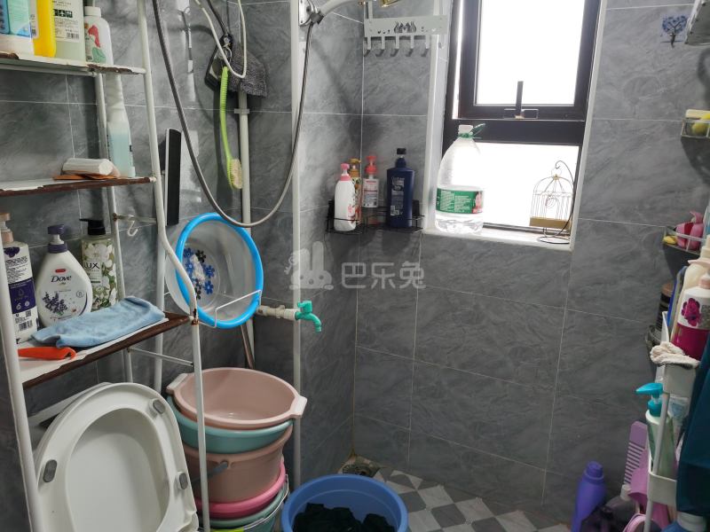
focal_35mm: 27
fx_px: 554
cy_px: 266
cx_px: 355
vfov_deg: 51.4
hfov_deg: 65.3
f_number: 1.6
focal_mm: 5.56
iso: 64
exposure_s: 1/100
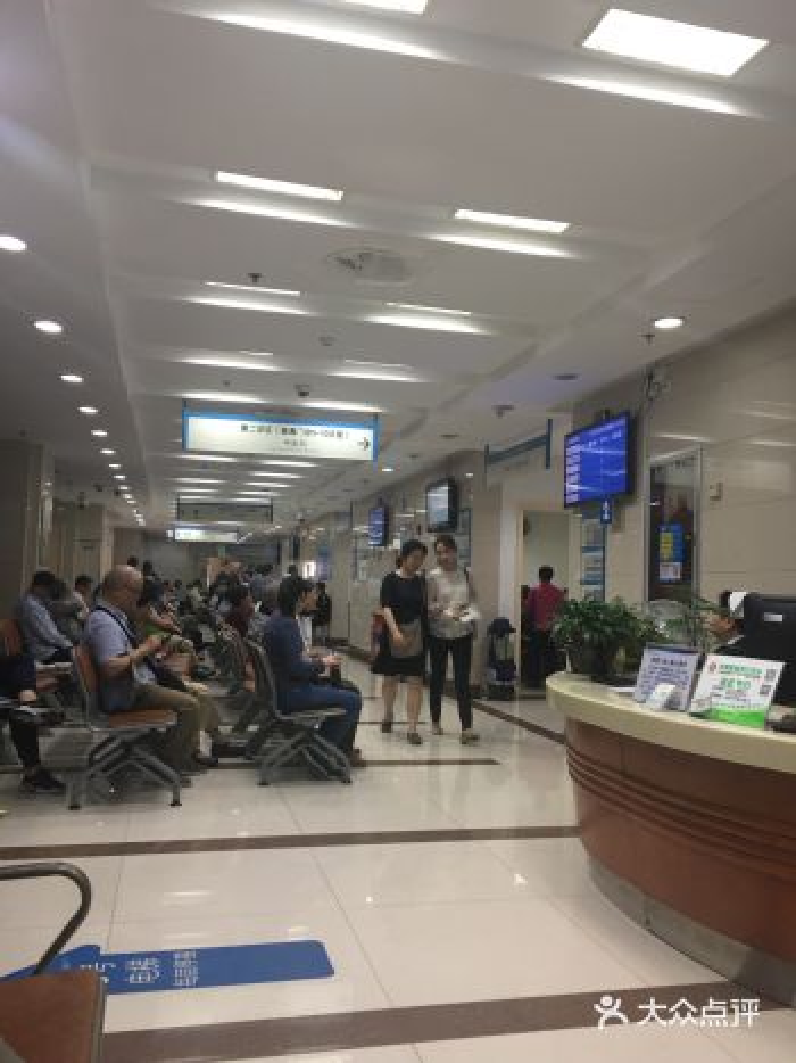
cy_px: 532
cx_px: 398
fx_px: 890
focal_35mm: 29
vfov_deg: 61.7
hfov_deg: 48.2
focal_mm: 4.15
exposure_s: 1/17
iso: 50
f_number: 2.2
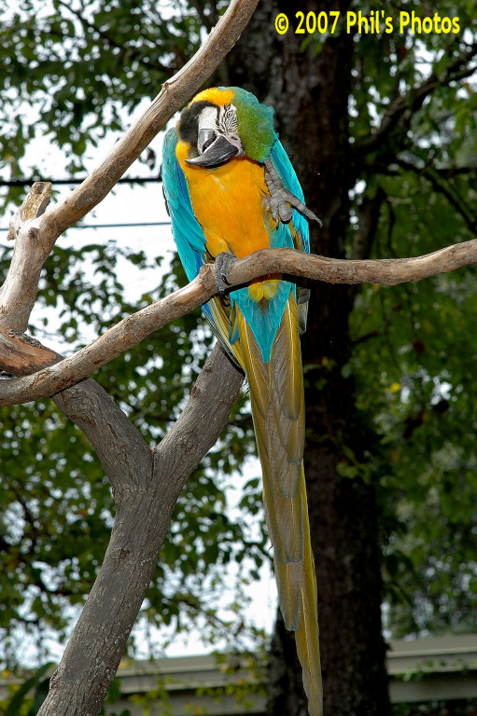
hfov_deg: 10.7
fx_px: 2537
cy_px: 358
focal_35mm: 128
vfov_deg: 16.1
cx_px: 238
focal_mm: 85
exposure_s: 1/125
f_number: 8
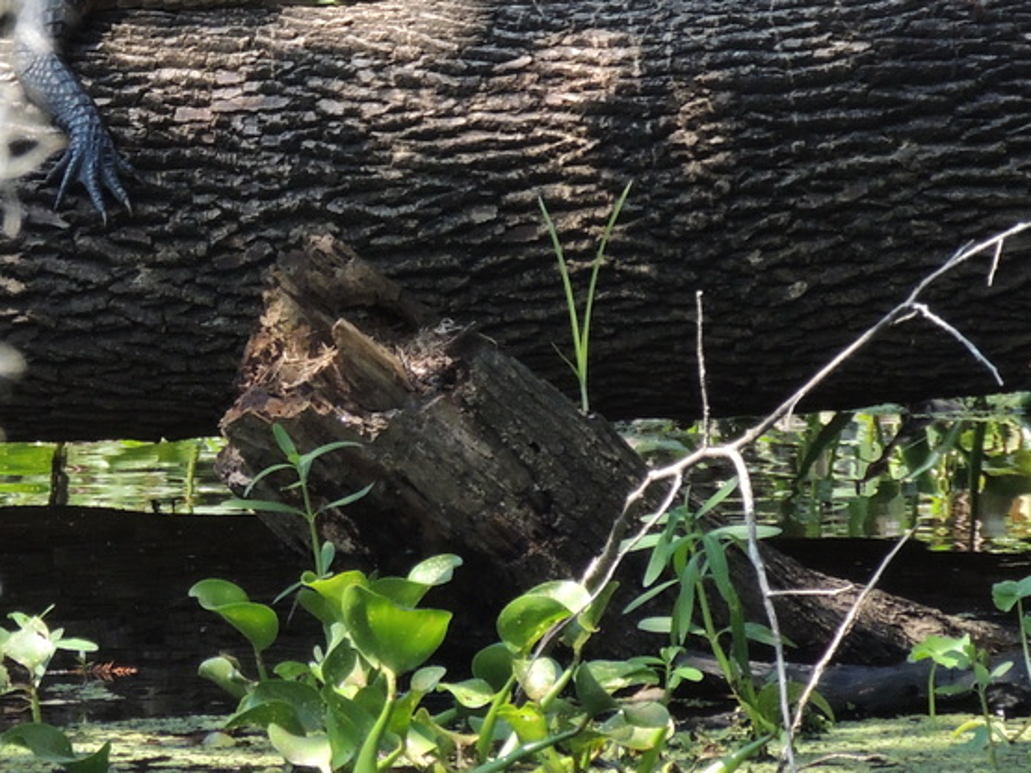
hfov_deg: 2.0
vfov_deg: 1.5
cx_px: -150
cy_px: 167
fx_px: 29897
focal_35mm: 1004
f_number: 4.9
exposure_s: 1/400
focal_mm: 77.5
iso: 400
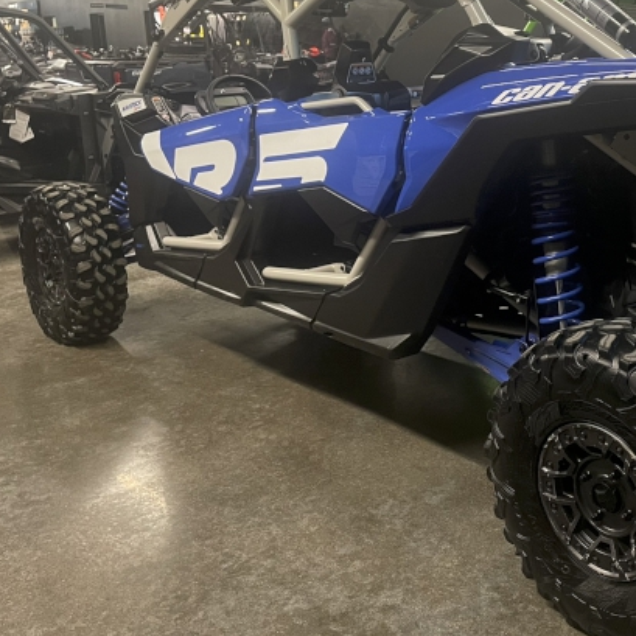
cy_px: 232
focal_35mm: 45
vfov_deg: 37.3
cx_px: 508
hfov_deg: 36.3
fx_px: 935
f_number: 1.6
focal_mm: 4.2
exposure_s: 1/60
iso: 320
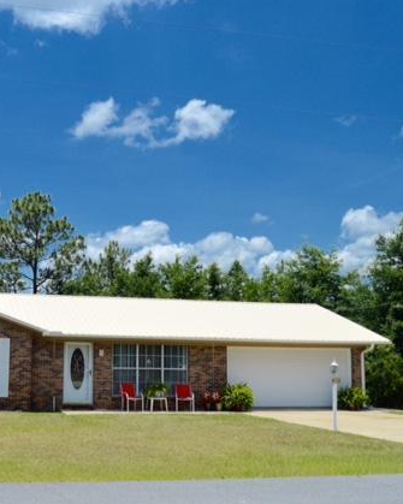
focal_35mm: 43
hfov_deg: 33.7
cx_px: 70
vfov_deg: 42.9
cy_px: 249
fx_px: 641
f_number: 10
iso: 100
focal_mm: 20
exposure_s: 1/400
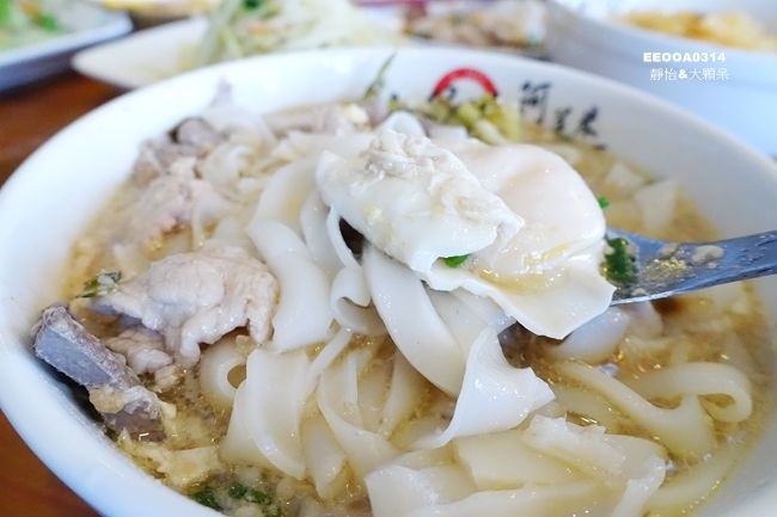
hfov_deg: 73.8
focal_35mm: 24
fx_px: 518
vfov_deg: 53.1
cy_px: 258
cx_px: 388
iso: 4000
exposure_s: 1/80
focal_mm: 8.8
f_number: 3.5
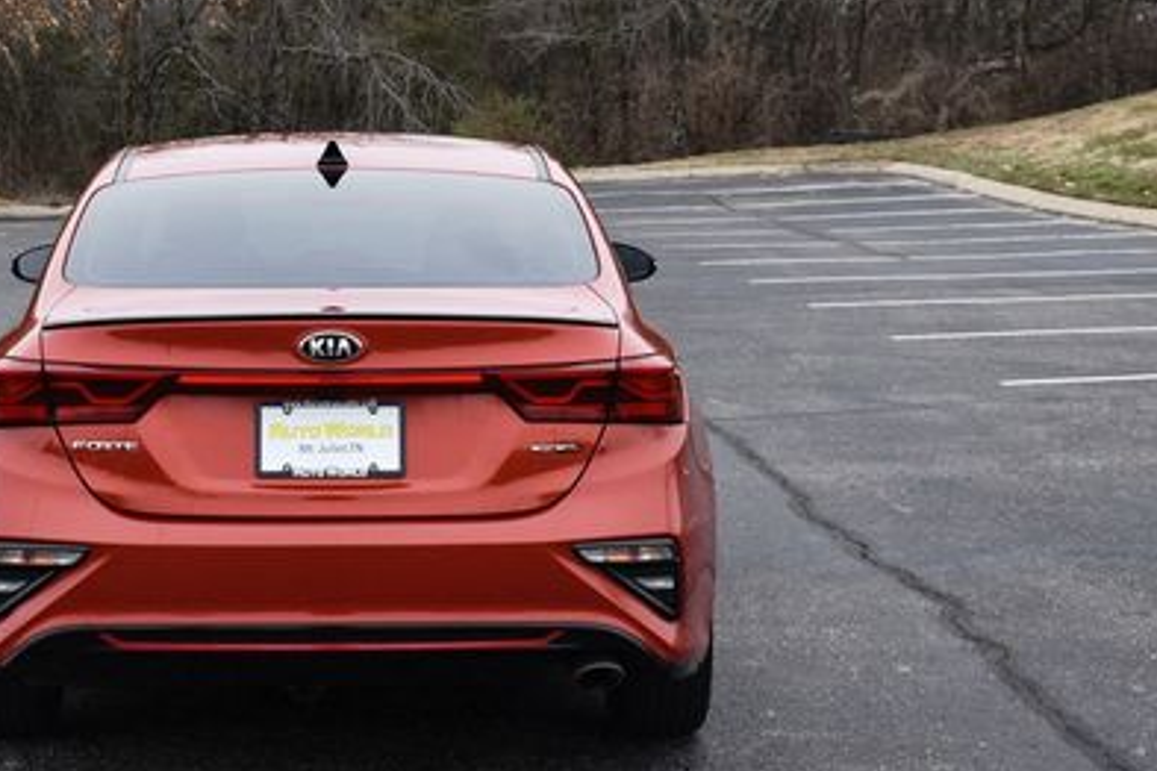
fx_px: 2667
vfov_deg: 16.4
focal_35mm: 83
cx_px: 359
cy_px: 184
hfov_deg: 24.3
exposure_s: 1/250
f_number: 5.6
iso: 280
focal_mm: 34
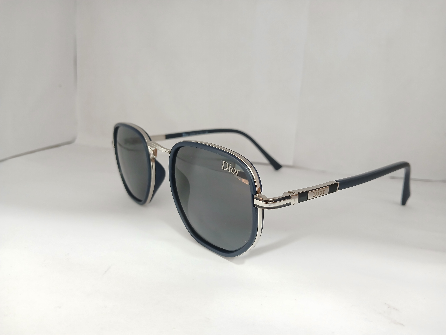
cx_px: 223
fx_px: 335
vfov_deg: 53.1
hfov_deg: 67.3
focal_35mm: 26
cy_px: 168
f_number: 1.8
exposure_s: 1/33.3
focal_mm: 3.98
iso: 320
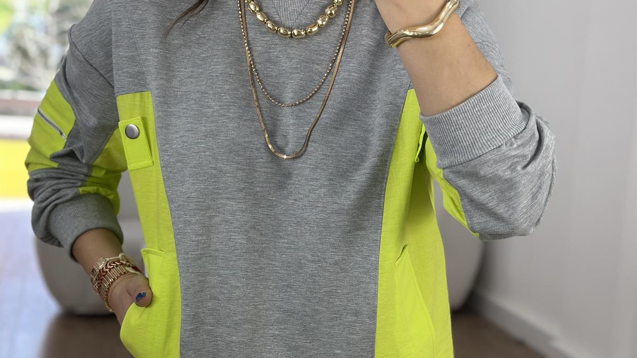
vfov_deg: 17.2
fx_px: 1182
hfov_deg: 30.2
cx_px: 318
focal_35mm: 70
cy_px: 242
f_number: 1.78
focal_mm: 6.86
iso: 80
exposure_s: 1/221
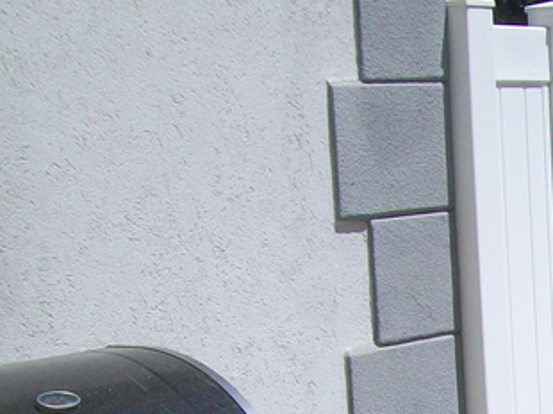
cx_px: 805
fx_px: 1900
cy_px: 642
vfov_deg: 11.8
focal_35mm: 119
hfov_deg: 15.4
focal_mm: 6
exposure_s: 1/640
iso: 64
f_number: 4.8
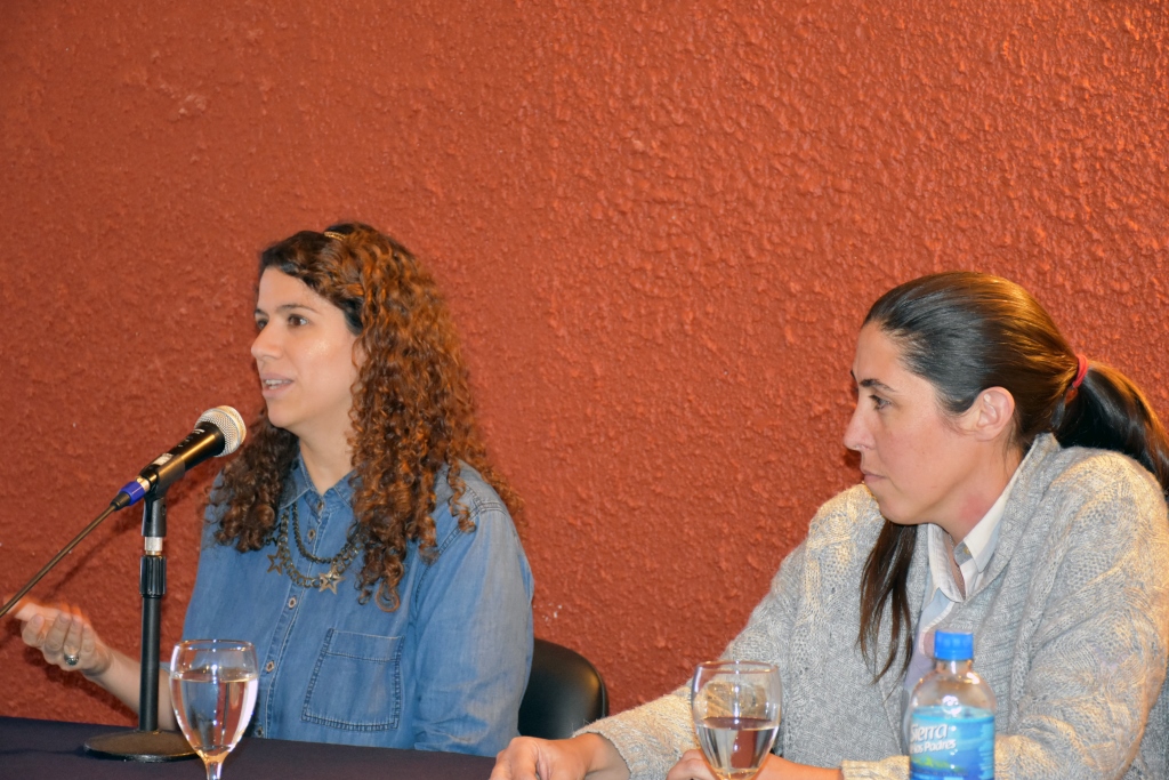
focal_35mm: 90
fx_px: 2923
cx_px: 584
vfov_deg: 15.2
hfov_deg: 22.6
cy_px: 390
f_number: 5
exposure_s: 1/60
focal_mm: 60
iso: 4500
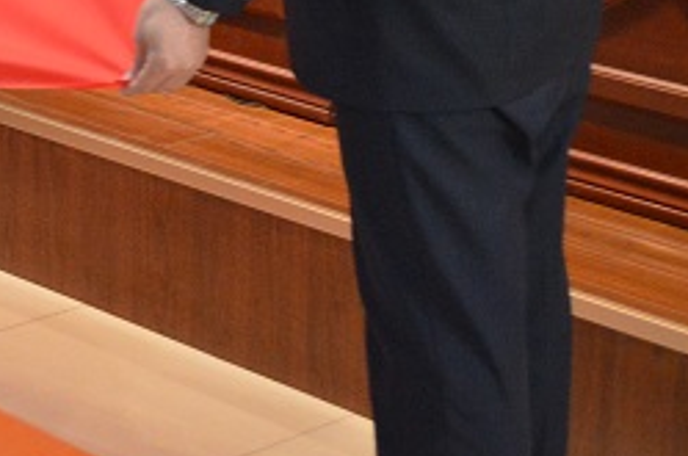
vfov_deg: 10.8
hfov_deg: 16.2
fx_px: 2327
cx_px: -122
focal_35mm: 122
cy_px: -188
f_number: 4.5
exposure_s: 1/15
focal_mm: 28
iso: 3200
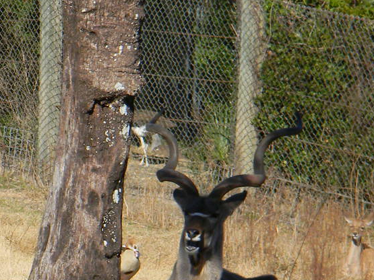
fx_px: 4612
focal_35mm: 427
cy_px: 322
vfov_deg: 3.5
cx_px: -1
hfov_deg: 4.6
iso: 80
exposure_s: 1/602
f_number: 5
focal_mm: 26.8
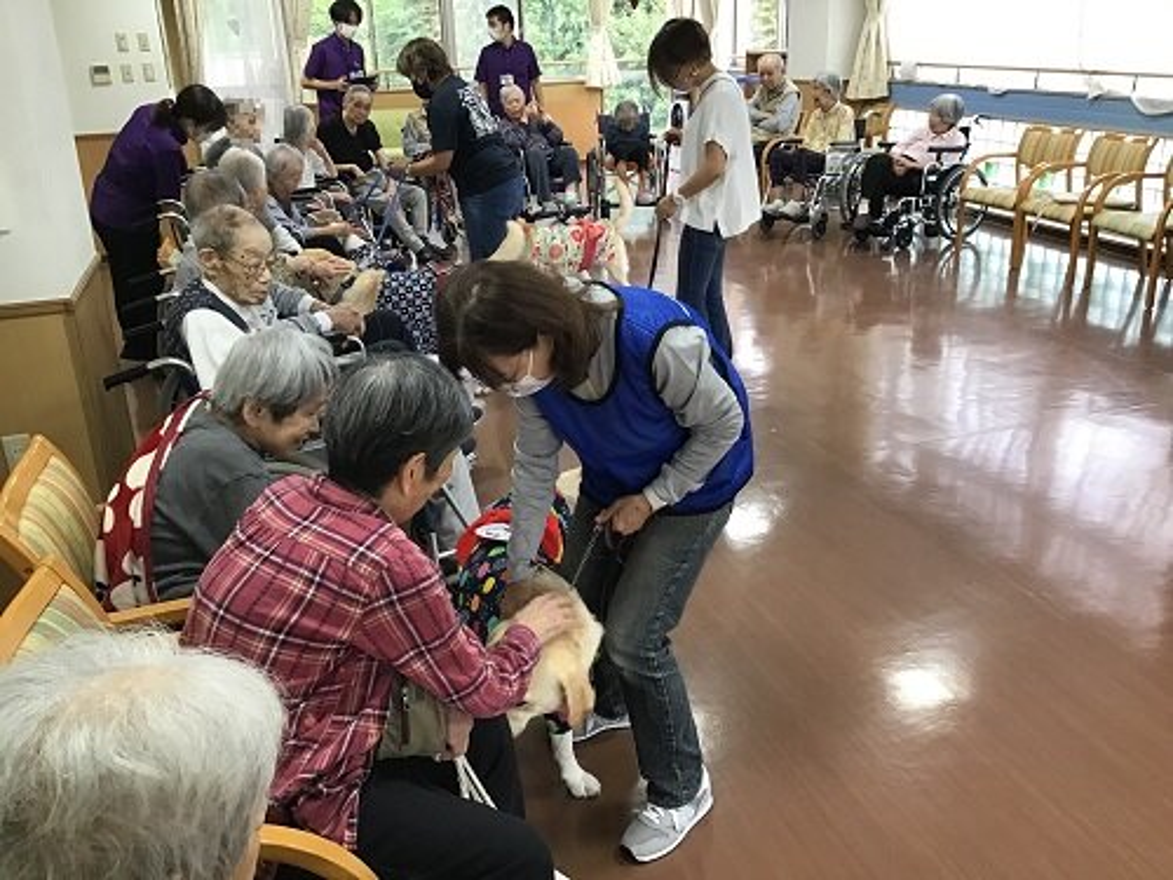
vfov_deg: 45.4
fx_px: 1050
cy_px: 440
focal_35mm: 31
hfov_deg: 58.4
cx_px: 586
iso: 50
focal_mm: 3.3
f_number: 2.4
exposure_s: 1/33
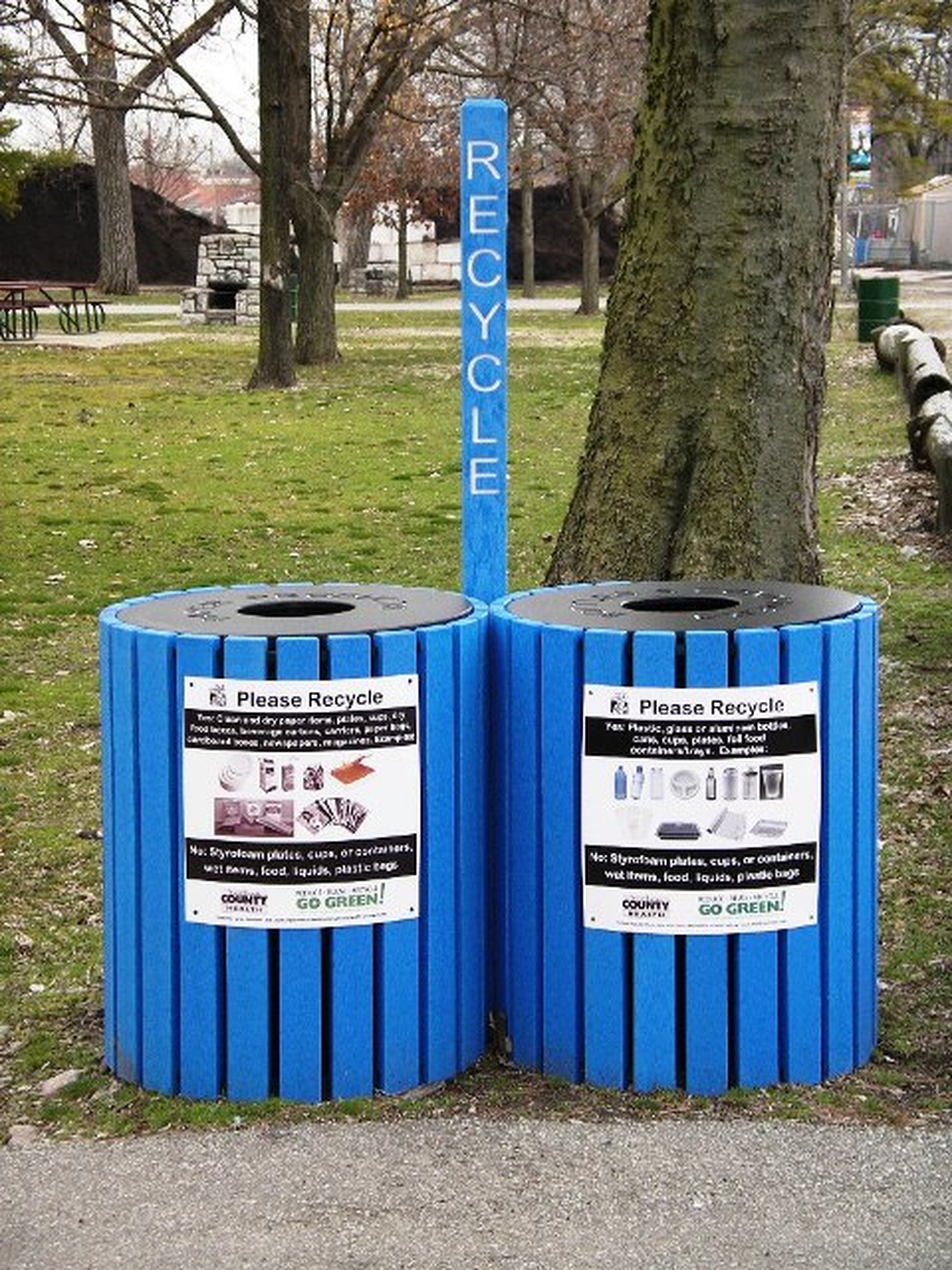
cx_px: 476
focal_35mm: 84
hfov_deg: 17.6
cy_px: 635
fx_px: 3080
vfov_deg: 23.3
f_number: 3.6
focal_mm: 17.4
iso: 80
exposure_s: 1/160
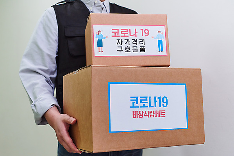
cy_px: 78
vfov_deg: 28.1
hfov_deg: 41.1
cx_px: 117
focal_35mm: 48
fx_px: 312
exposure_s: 1/125
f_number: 3.2
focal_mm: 48
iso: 500
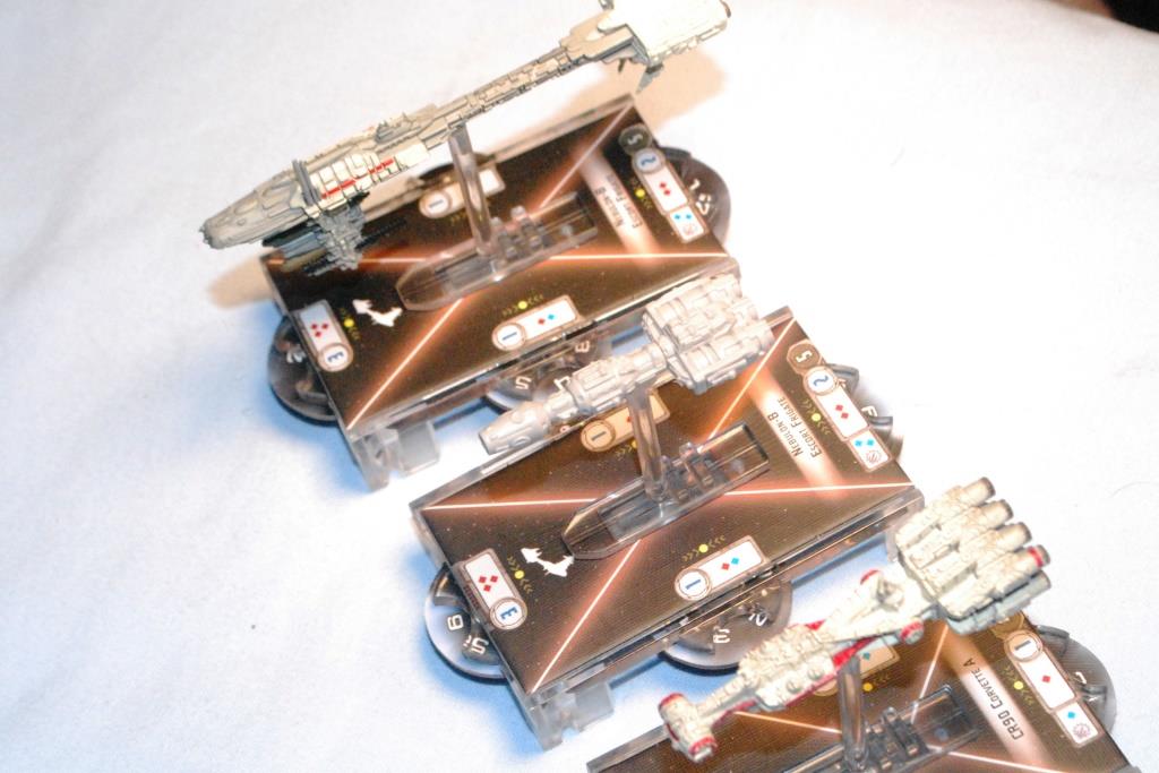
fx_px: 2318
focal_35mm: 72
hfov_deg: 28.1
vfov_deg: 18.9
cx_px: 580
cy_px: 386
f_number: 13
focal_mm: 48
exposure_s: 1/200
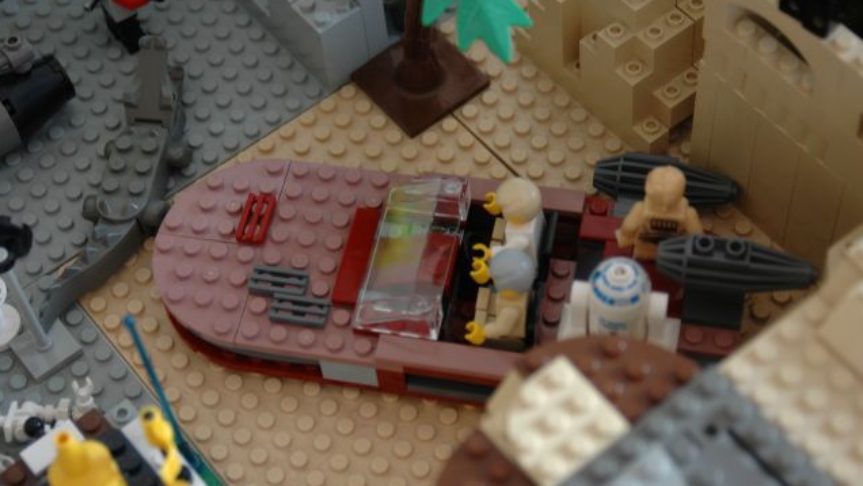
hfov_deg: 26.8
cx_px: 432
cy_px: 273
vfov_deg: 15.3
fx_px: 1808
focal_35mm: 79
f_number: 4.5
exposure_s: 1/40
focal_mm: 50
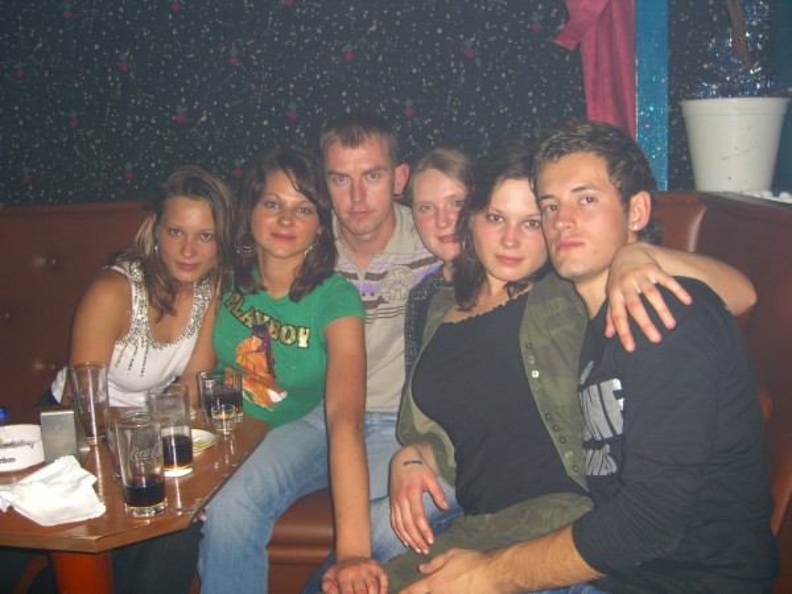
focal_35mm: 38
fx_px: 869
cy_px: 297
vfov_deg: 37.7
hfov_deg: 49.0
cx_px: 396
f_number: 2.8
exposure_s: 1/60
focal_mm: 7.9
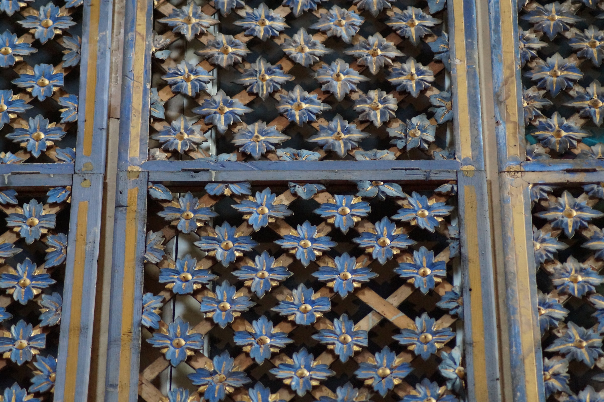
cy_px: 201
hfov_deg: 11.4
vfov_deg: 7.6
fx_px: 3018
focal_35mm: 180
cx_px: 302
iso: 3200
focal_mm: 120
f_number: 4
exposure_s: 1/40
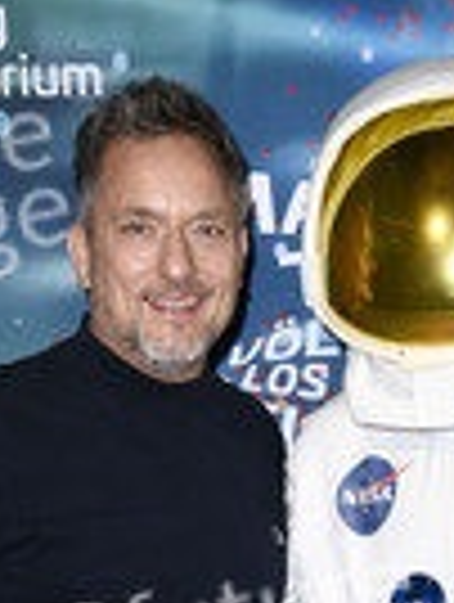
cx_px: 328
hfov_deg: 11.8
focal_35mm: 126
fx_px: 2196
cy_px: 896
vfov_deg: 14.6
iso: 500
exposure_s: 1/160
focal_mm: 44
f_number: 5.6
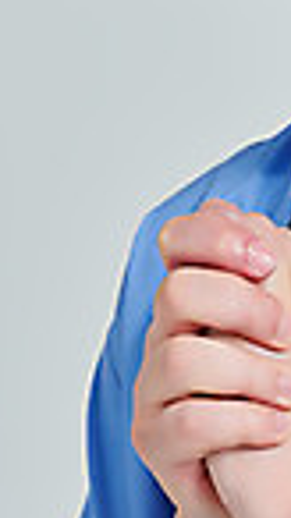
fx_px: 7897
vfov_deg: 3.8
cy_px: 21
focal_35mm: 575
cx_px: 353
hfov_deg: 2.1
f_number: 14
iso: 100
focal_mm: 200
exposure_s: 1/125
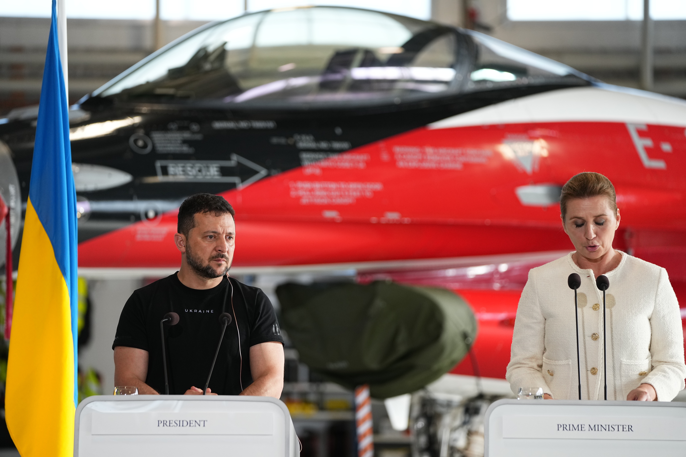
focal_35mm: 147
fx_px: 2801
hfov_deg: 14.0
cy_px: 228
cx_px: 343
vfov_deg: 9.3
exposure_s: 1/1000
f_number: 2.8
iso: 1000
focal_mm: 147
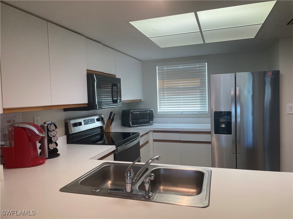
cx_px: 146
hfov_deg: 67.3
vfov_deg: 53.1
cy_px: 110
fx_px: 220
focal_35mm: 26
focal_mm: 4.2
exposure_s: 1/120
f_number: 1.6
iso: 64
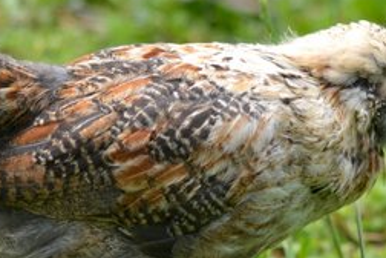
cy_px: 213
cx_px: 149
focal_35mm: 858
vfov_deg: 1.6
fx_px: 9199
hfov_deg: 2.4
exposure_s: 1/1250
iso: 400
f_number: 5.6
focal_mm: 300
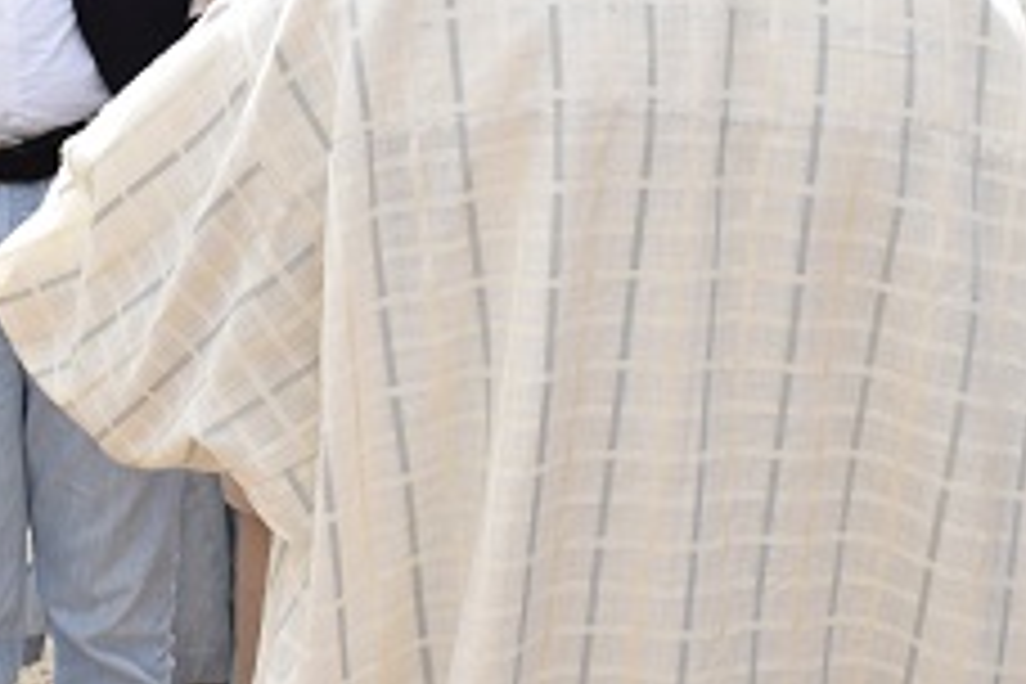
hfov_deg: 25.3
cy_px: 18
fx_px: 2251
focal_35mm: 79
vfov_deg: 16.9
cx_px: 234
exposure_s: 1/400
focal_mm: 20
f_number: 5.6
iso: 100
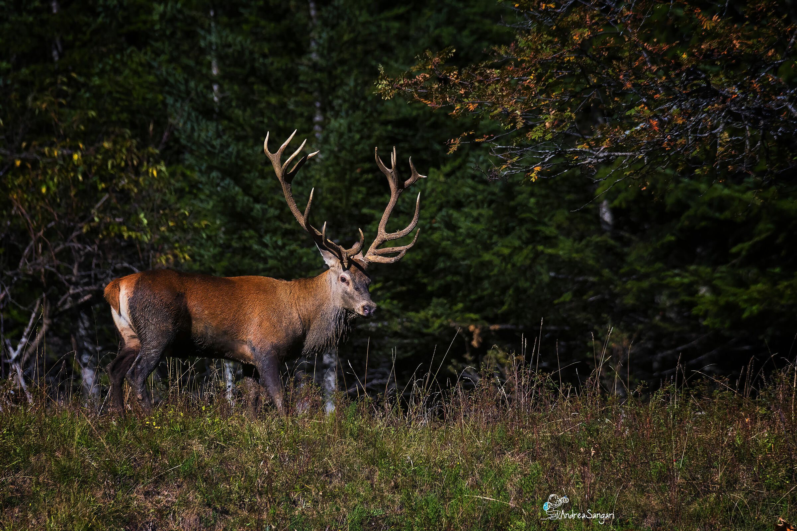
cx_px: 398
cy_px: 266
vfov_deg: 1.7
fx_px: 18263
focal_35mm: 825
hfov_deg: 2.5
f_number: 8
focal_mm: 550
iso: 1000
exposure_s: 1/4000
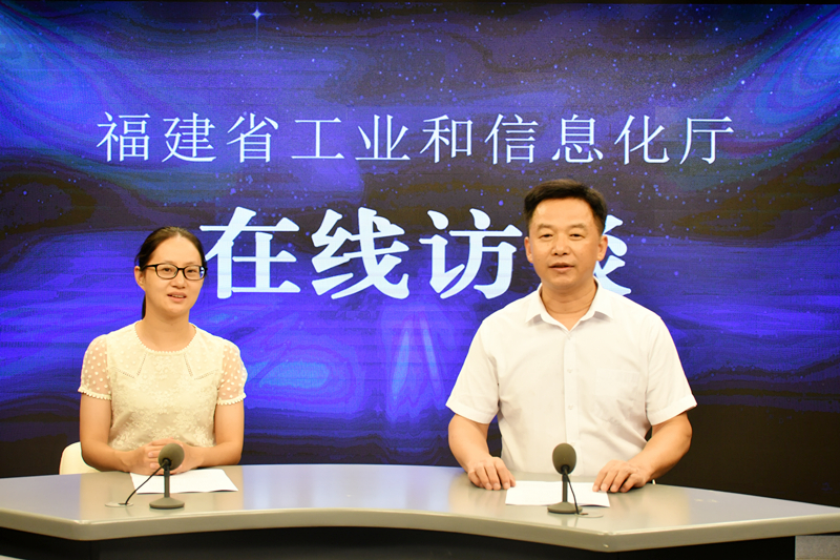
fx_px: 1330
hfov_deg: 35.1
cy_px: 280
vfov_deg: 23.8
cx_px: 420
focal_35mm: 57
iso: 1000
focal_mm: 38
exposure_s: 1/200
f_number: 5.6
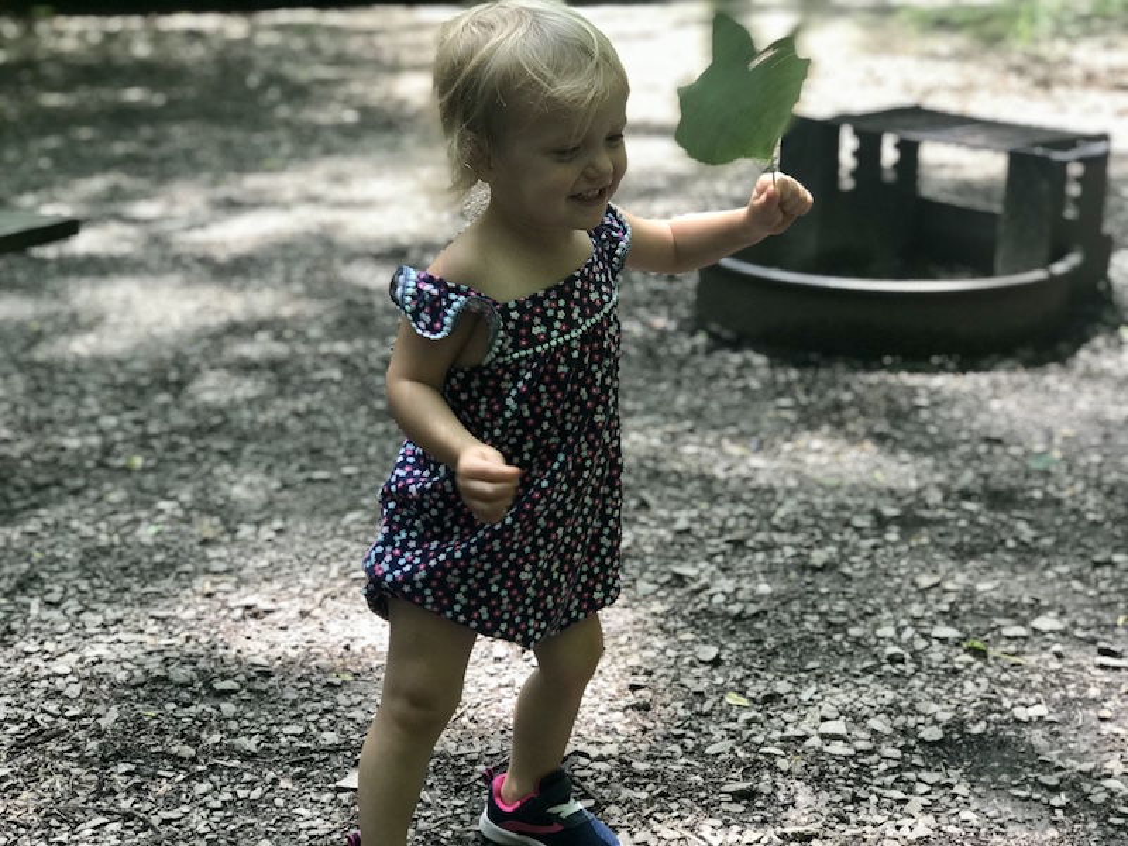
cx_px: 564
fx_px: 1857
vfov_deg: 25.7
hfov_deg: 33.8
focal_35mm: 57
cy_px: 423
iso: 40
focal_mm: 6.6
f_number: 2.8
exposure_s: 1/93
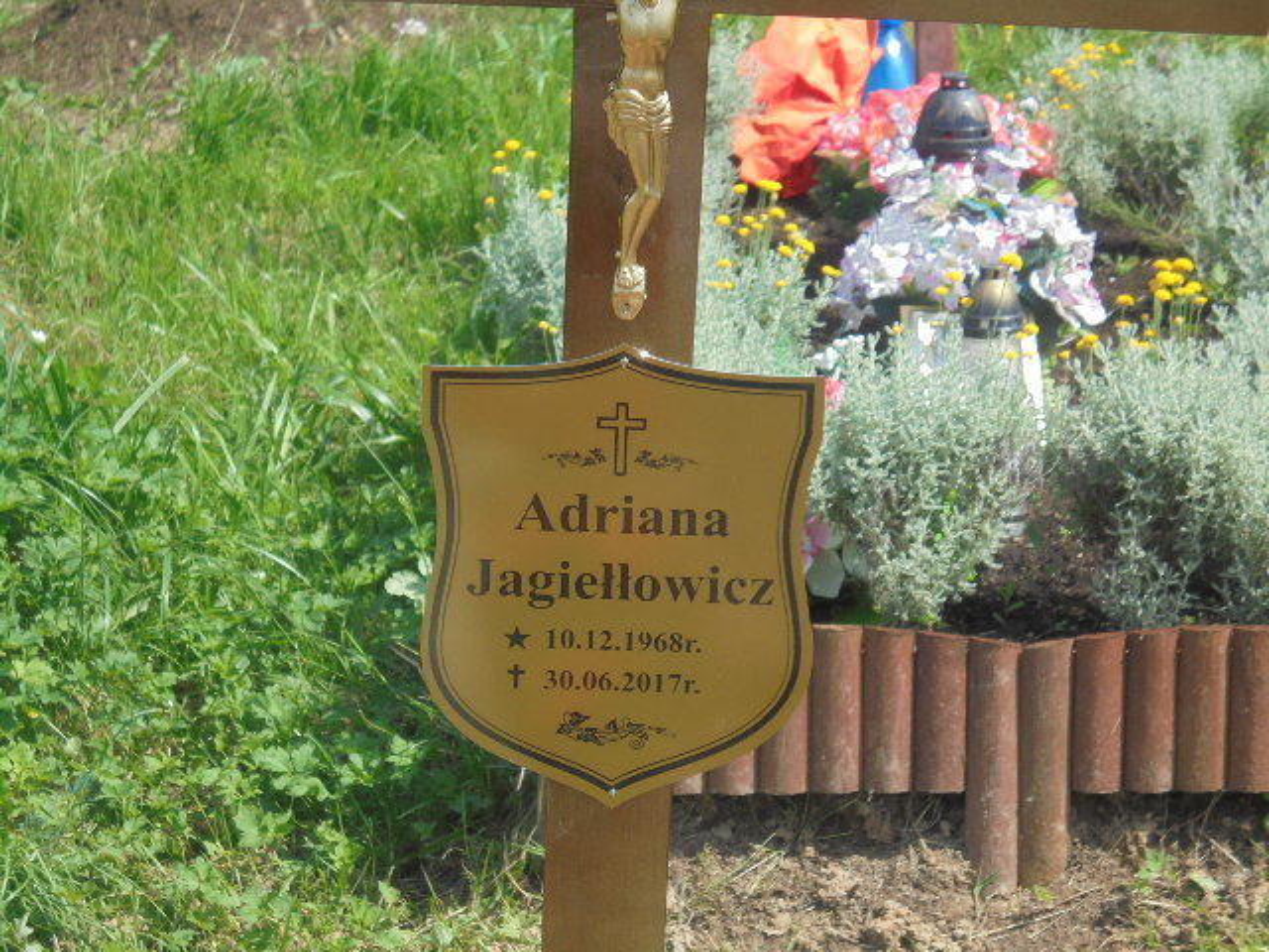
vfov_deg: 13.8
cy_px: 476
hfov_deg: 18.4
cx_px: 634
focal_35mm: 107
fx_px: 3923
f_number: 5.1
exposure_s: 1/320
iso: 100
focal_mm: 19.2
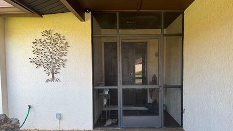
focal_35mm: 30
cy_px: 80
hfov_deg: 64.1
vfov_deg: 38.7
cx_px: 130
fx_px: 185
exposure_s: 1/214
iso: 64
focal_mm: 6.76
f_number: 1.78
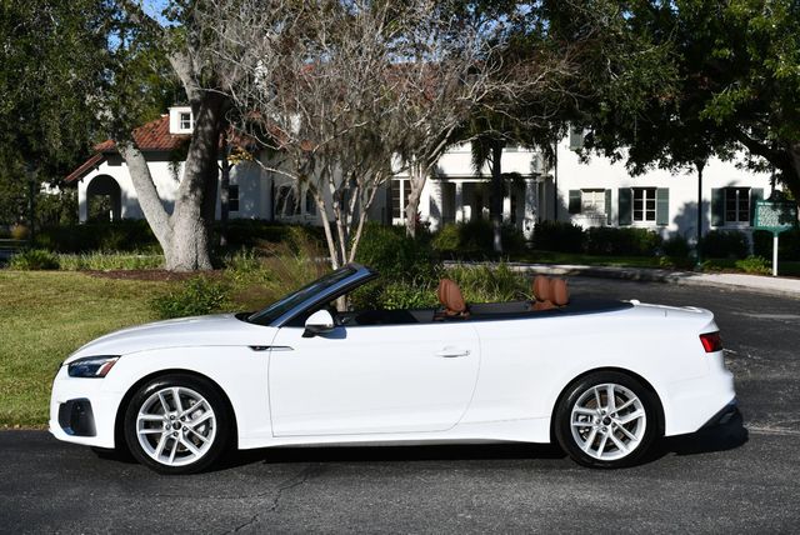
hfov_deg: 35.6
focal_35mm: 56
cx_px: 400
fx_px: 1246
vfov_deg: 24.2
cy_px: 268
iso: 100
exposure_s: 1/400
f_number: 10
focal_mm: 28
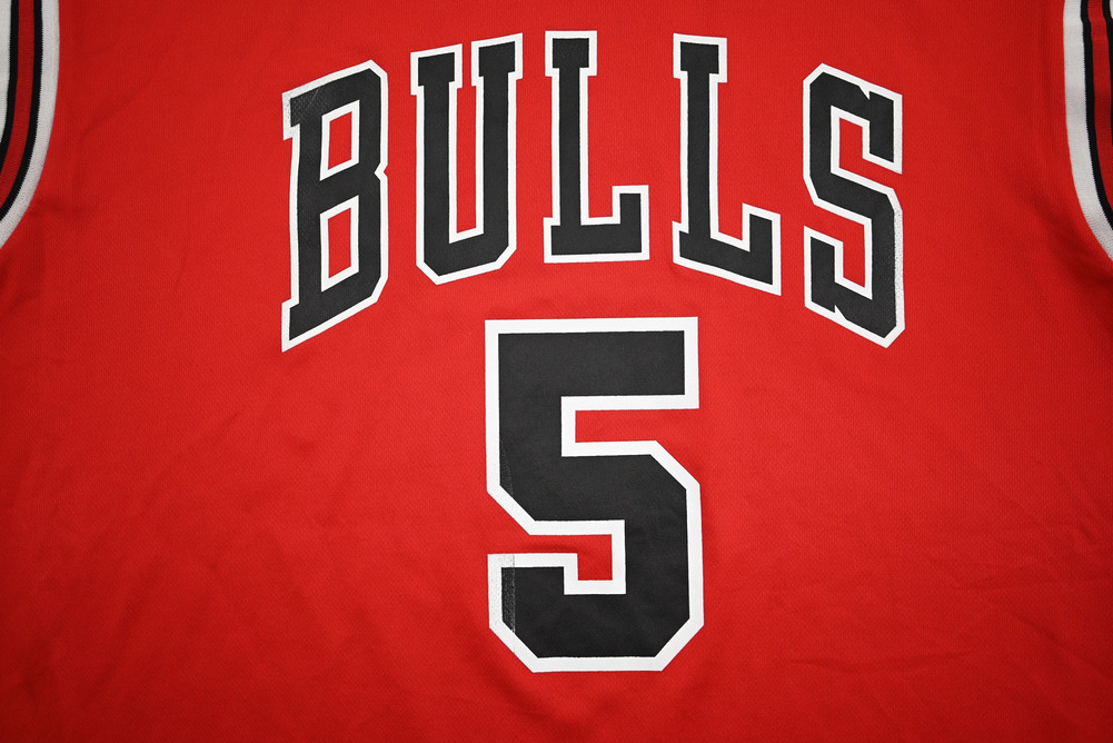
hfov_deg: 61.1
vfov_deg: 43.0
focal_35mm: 30
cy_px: 372
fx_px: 943
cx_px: 556
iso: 200
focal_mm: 30.5
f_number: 4.8
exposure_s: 1/125
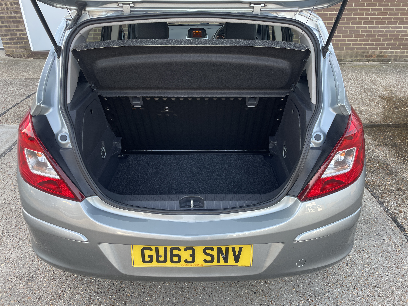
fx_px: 306
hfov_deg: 67.3
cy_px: 153
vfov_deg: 53.1
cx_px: 204
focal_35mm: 26
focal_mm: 4.2
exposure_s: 1/121
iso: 40
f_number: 1.6
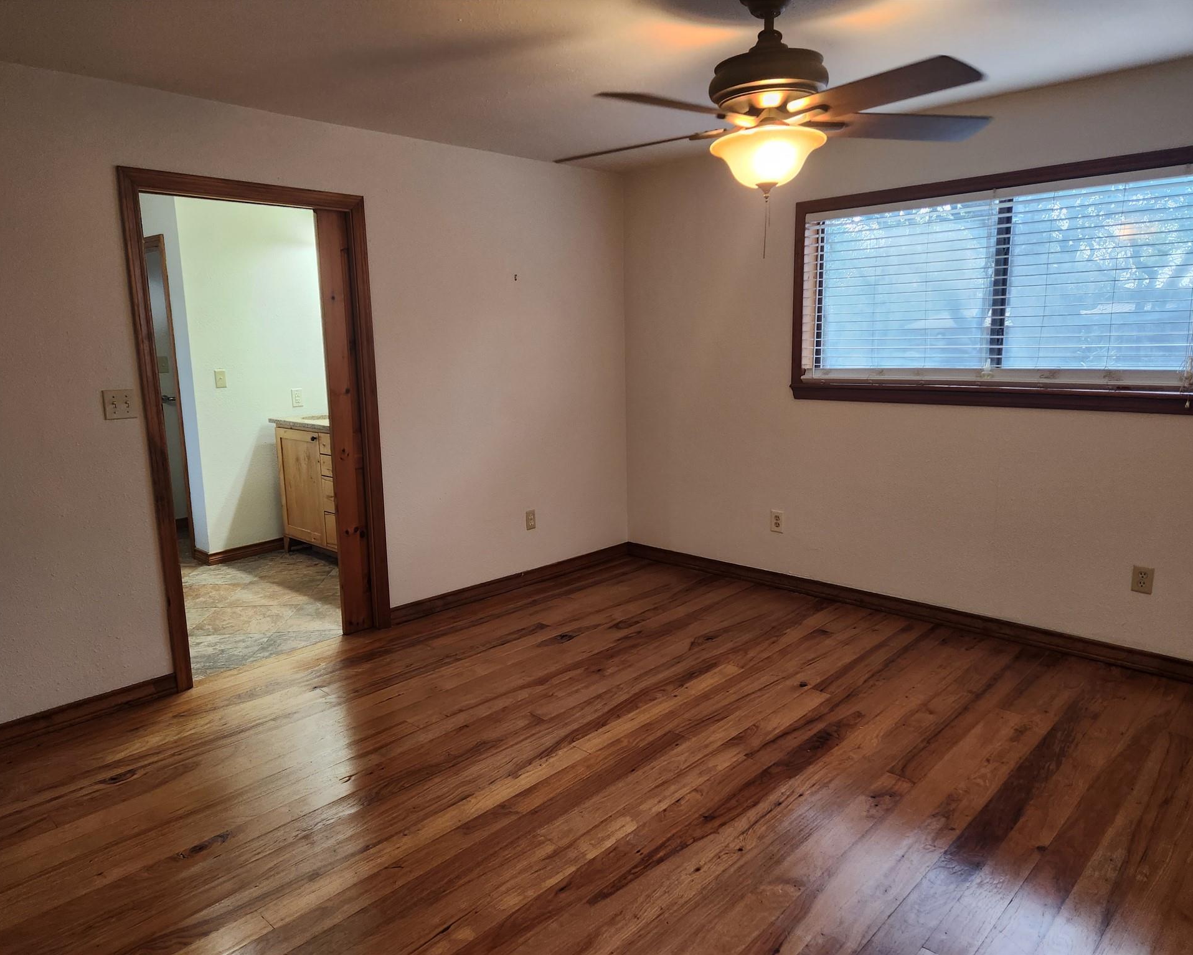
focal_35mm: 24
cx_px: 591
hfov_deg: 70.3
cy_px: 477
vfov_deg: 58.8
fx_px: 847
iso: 200
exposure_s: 1/180
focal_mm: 5.4
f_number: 1.8
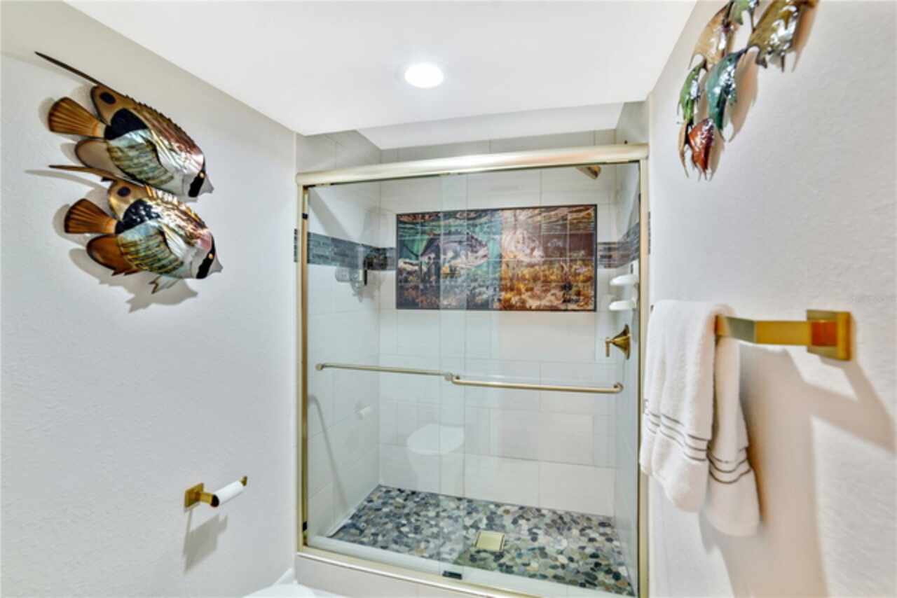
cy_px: 299
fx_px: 349
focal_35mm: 14
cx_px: 448
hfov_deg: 104.2
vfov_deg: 81.2
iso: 100
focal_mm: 14
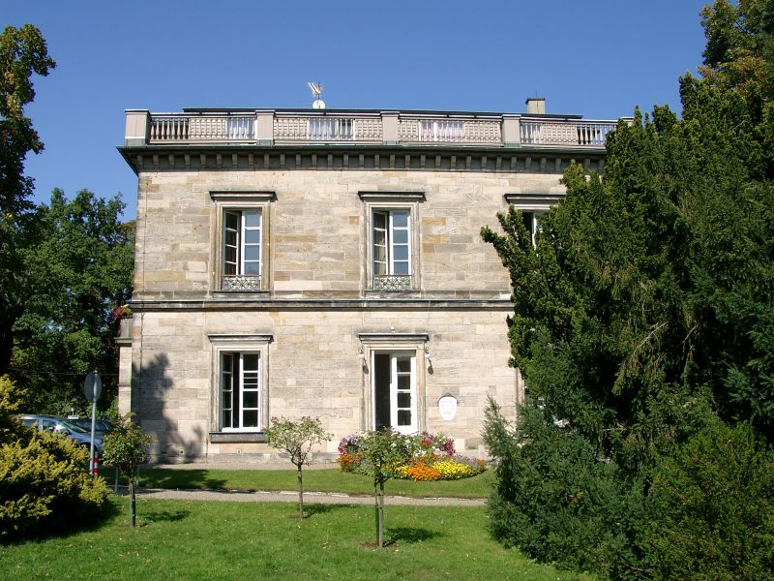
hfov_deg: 54.0
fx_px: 760
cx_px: 387
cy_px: 290
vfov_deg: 41.8
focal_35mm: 34
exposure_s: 1/759
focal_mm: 7.13
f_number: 4
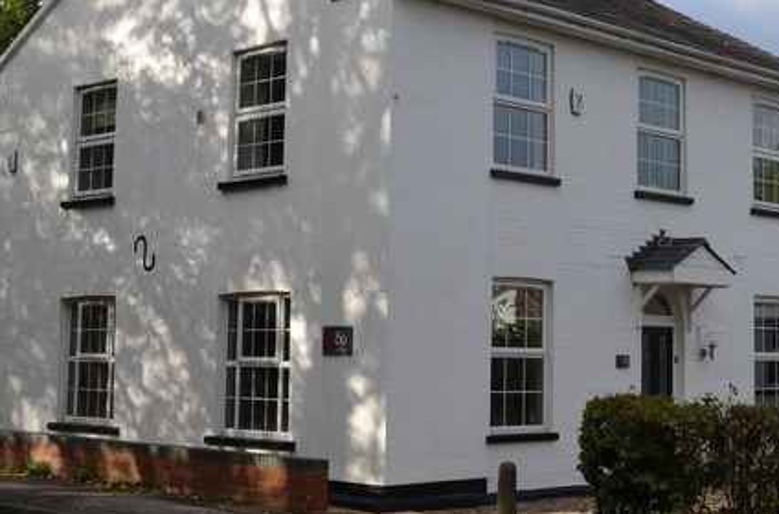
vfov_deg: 19.8
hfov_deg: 29.6
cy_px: 179
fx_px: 1467
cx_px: 498
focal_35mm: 68
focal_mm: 30
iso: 125
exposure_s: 1/250
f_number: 8
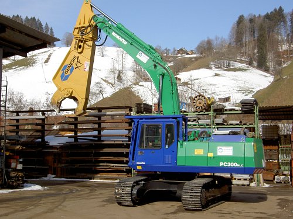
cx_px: 146
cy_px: 110
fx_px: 398
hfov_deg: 40.4
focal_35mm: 47
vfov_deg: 30.9
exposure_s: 1/250
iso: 50
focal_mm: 7.7
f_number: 5.7
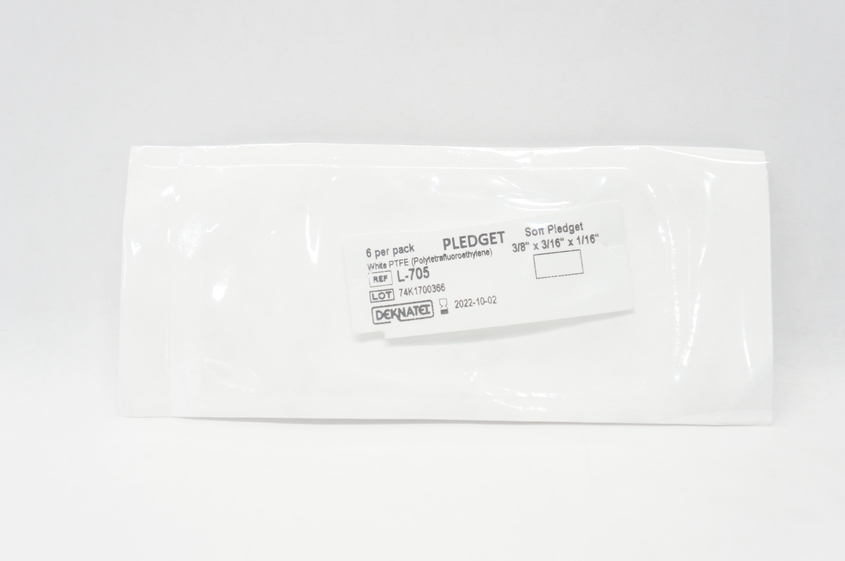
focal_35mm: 64
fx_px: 1512
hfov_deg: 31.2
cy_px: 280
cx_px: 422
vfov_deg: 21.0
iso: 400
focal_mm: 43
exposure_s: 1/60
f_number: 4.5
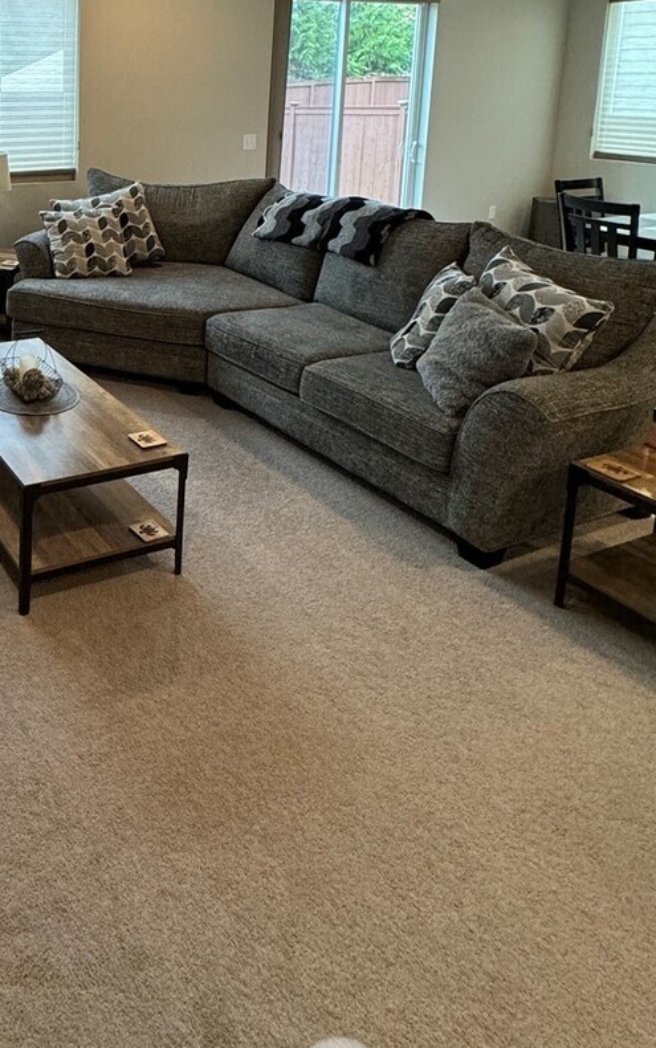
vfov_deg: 61.8
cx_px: -15
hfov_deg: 39.9
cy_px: 188
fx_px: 772
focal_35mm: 27
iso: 320
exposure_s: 1/120
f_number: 2.2
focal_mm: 2.22
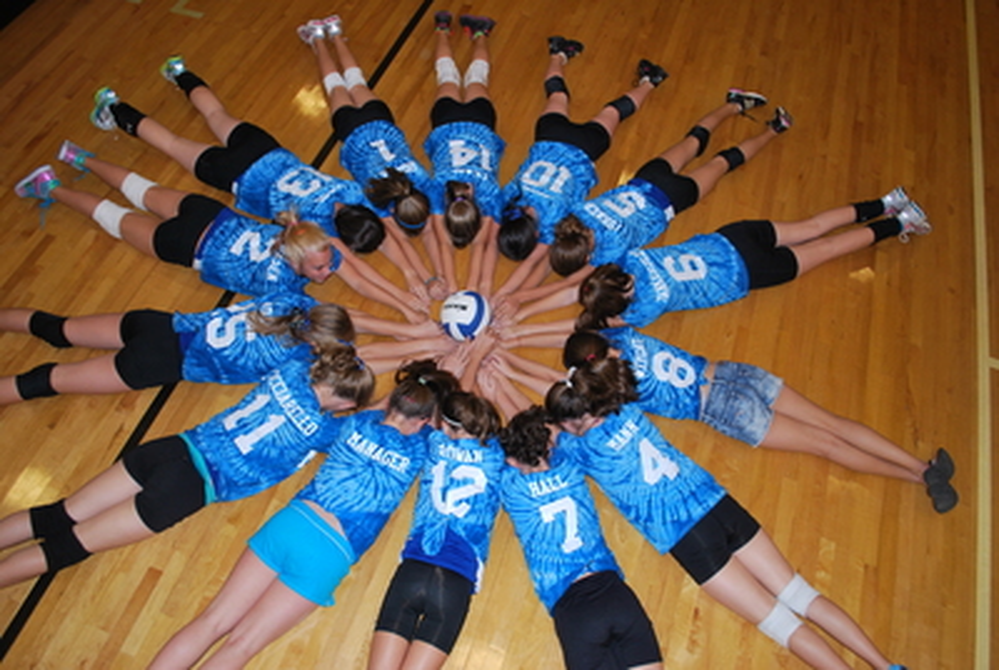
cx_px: 500
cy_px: 335
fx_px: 750
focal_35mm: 27
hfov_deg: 67.3
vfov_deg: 48.1
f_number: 3.5
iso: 200
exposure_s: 1/60
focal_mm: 18
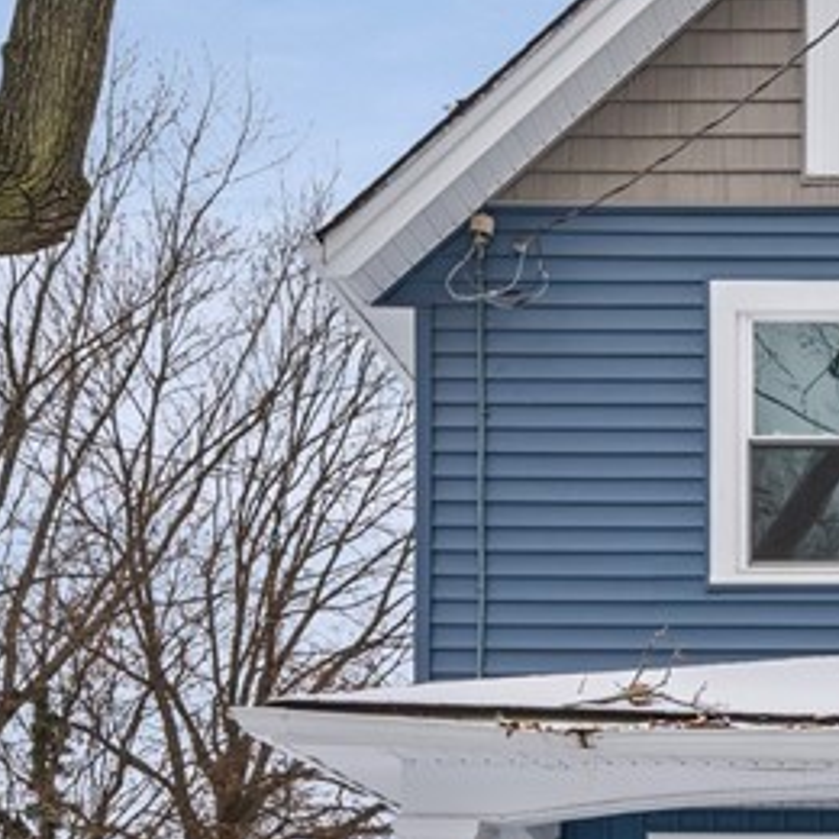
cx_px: 1065
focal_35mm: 78
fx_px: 2139
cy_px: 557
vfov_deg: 22.1
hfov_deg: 20.4
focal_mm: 22
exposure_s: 1/125
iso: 250
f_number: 9
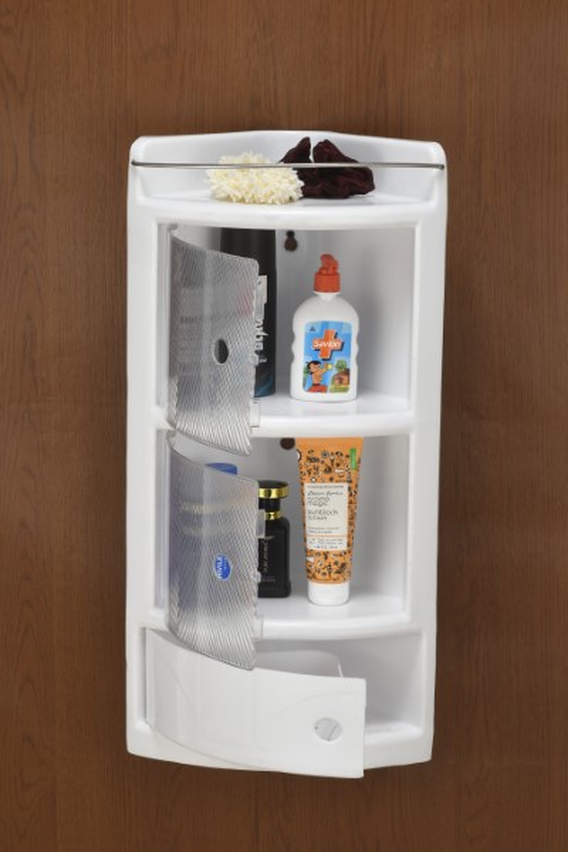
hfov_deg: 10.8
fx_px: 3005
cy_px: 426
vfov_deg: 16.1
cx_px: 284
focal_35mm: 127
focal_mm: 85
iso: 200
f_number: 16
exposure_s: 1/50
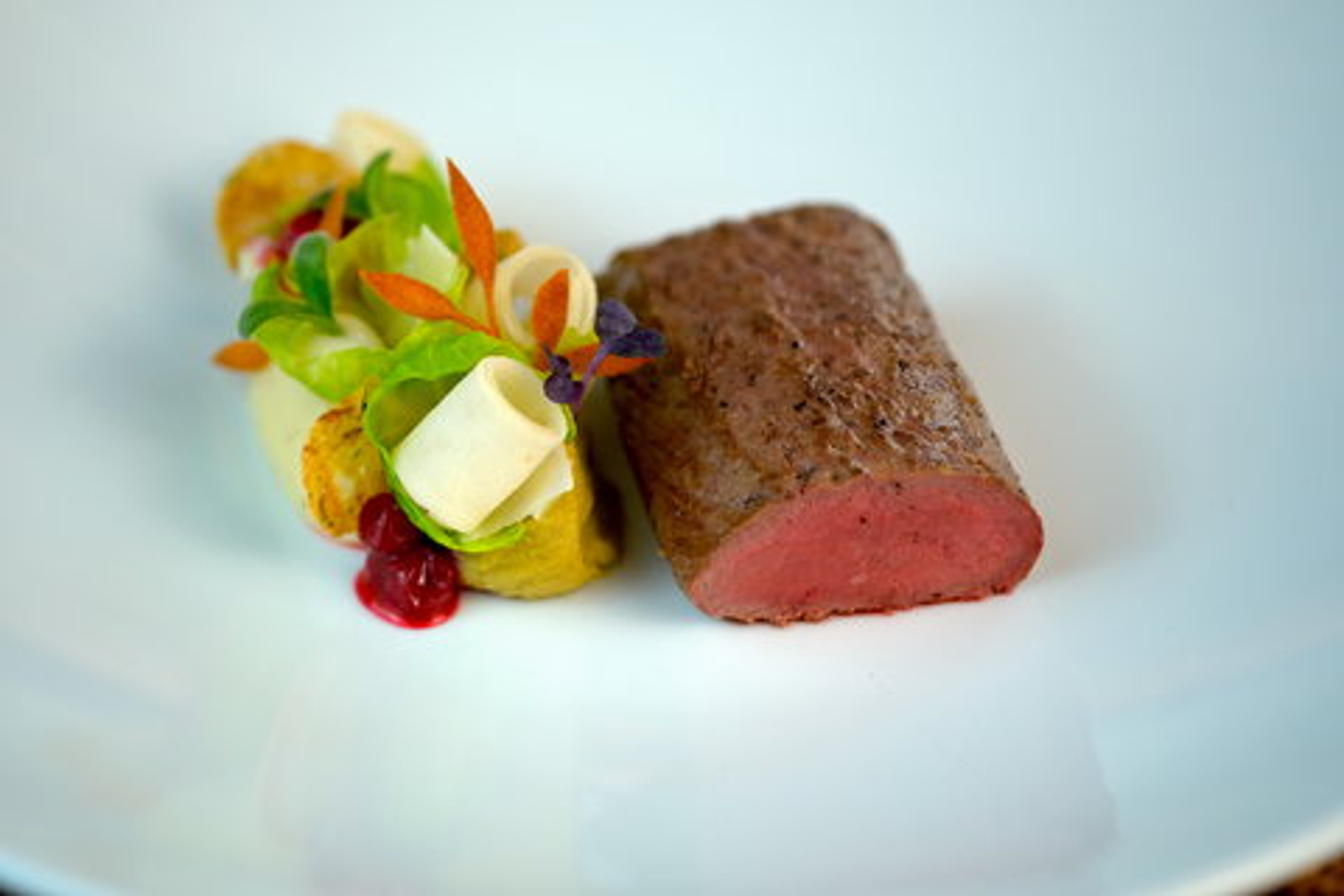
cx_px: 672
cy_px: 448
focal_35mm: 90
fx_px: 3360
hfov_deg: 22.6
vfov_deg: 15.2
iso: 160
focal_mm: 60
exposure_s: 1/180
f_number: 2.4
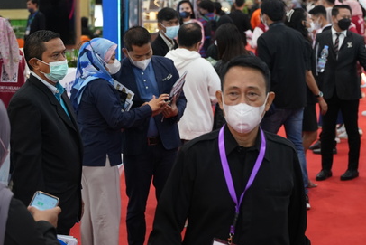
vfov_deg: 14.1
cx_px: 268
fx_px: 968
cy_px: -9
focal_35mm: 95
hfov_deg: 21.2
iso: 1000
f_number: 2.8
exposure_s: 1/125
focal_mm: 42.1
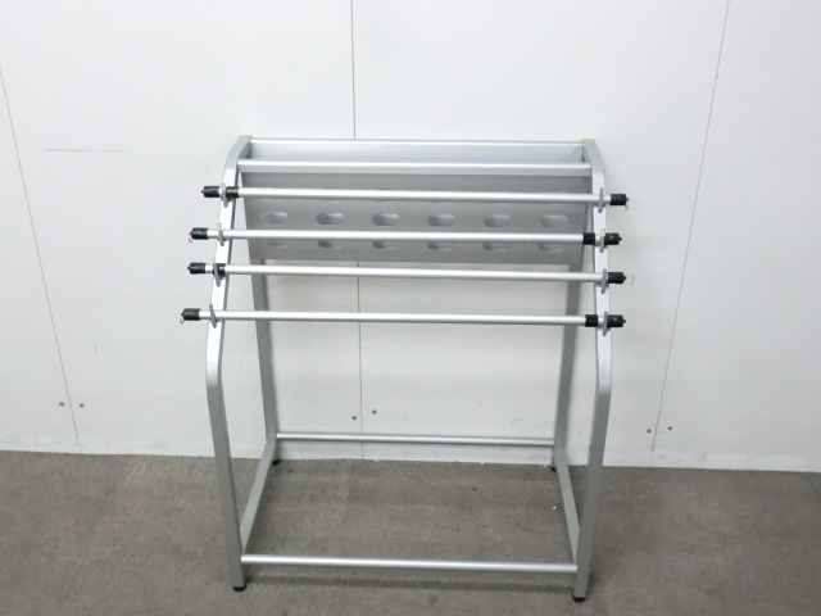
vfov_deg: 37.7
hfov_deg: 49.0
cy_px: 308
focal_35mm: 38
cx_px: 410
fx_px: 901
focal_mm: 6.9
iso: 800
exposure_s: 1/60
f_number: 3.9
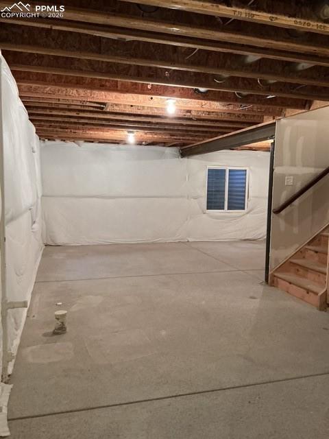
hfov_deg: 48.2
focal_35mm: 29
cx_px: 164
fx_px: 367
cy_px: 220
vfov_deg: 61.7
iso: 320
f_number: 1.8
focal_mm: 3
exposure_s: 1/33
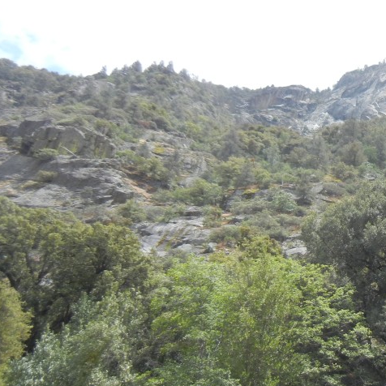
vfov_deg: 29.8
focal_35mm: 57
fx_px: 719
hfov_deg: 27.8
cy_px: 122
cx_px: 410
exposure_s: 1/802
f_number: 3.5
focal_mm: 5.4
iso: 160
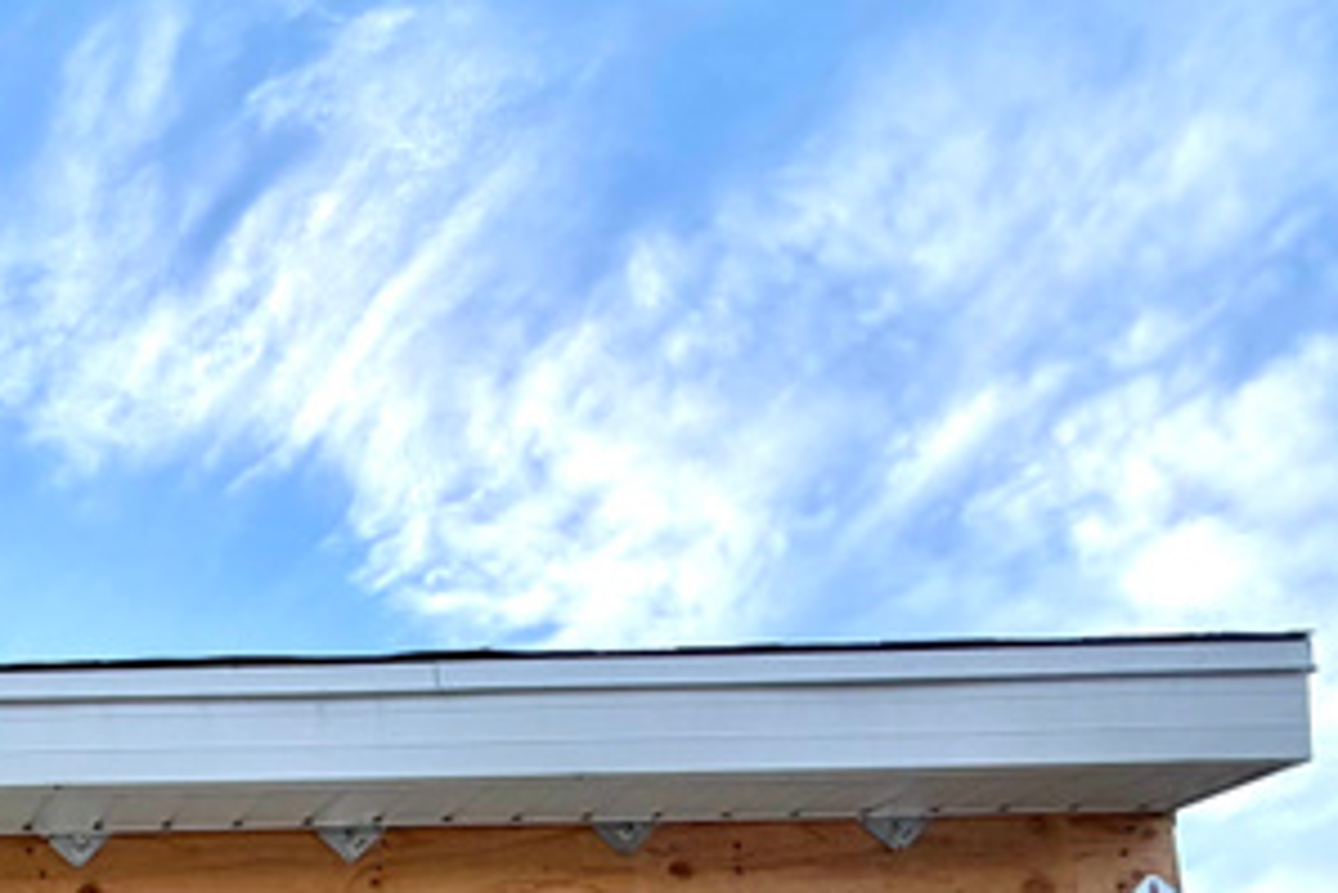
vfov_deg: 22.5
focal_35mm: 50
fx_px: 1859
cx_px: -319
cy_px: 1315
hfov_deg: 32.0
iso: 50
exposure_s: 1/502
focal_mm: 2.22
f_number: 2.2
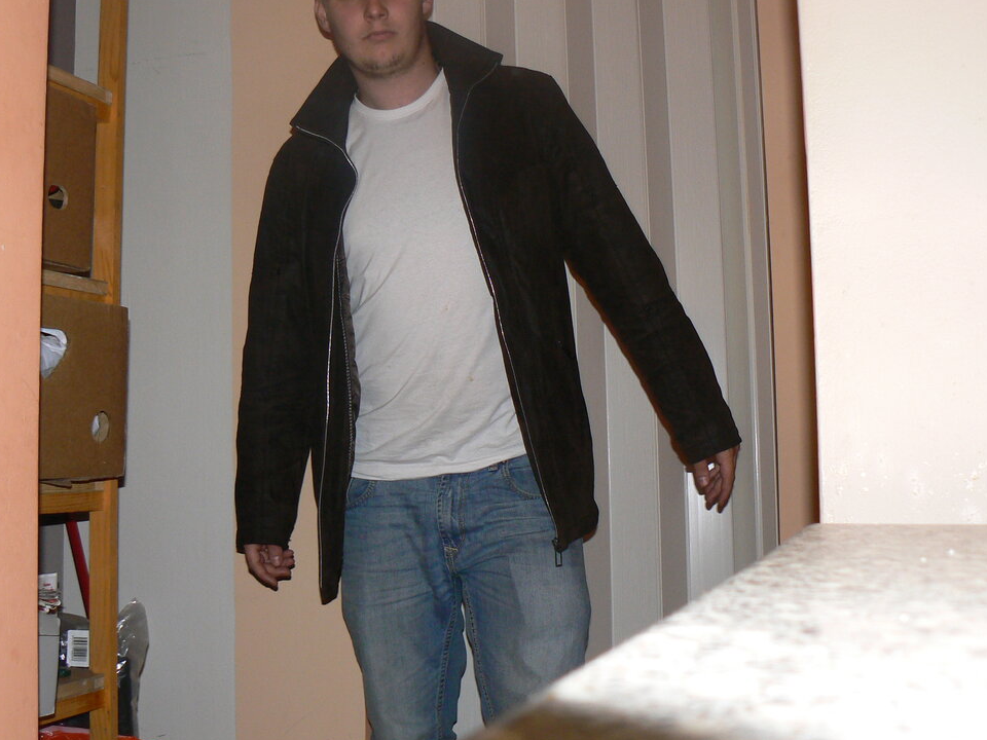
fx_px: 1283
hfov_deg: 41.9
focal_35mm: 45
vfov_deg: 32.2
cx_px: 408
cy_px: 343
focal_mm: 6
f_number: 2.8
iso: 100
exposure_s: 1/30
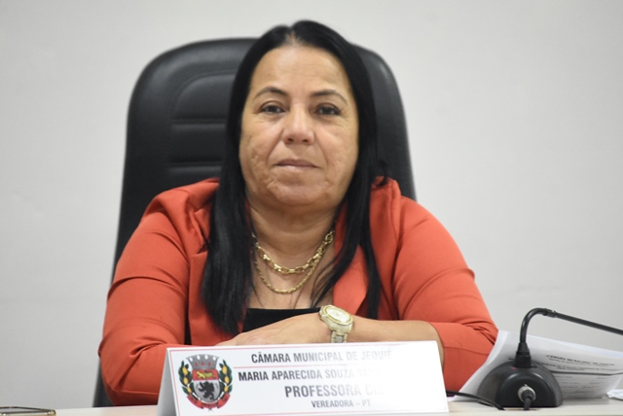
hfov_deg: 5.7
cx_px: 312
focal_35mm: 360
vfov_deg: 3.8
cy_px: 208
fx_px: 6236
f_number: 5.3
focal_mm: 240
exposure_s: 1/80
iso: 5000
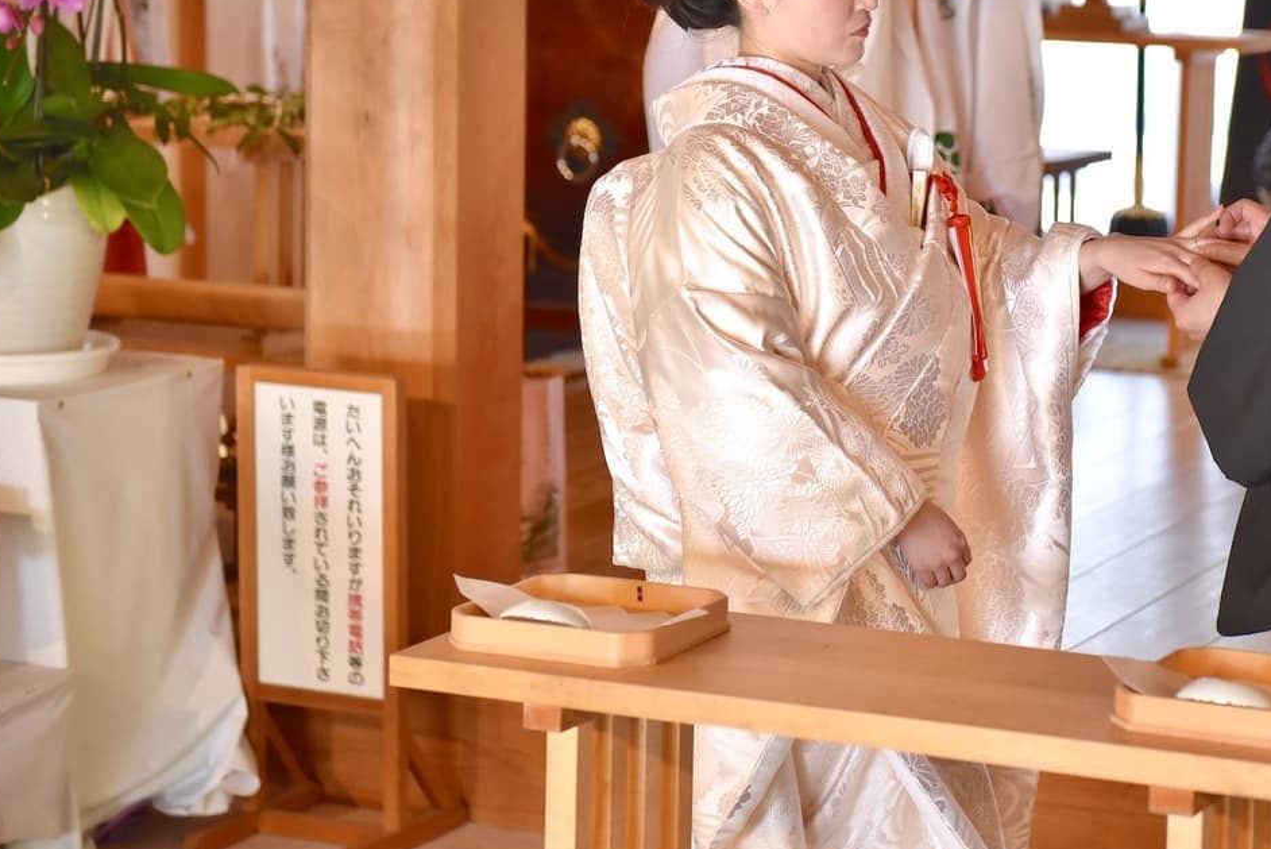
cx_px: 930
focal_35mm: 107
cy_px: 222
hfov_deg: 19.0
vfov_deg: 12.8
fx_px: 3779
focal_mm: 70
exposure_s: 1/200
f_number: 4
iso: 2000
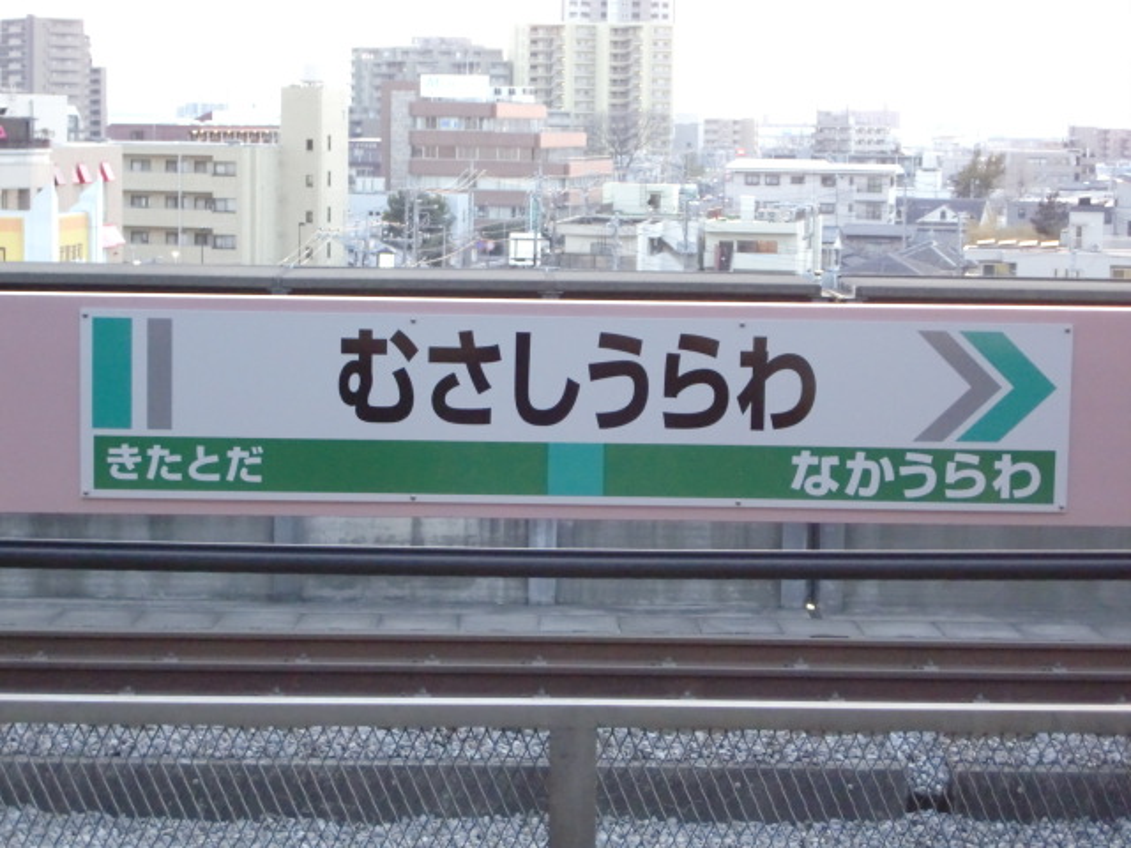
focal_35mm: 79
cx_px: 566
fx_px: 2581
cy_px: 424
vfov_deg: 18.7
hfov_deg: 24.7
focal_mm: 13.9
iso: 800
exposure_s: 1/50
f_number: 4.6
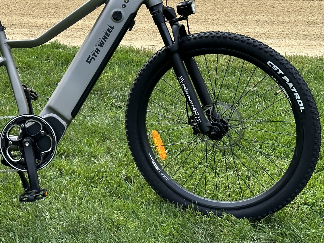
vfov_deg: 17.5
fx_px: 786
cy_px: 70
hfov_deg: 23.1
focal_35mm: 84
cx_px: 80
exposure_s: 1/1475
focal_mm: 6.86
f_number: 1.78
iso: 64
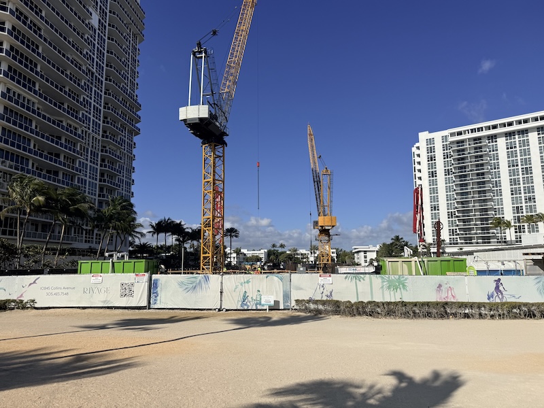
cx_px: 272
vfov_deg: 56.8
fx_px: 377
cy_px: 204
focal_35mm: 24
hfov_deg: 71.6
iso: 80
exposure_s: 1/11905
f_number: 1.78
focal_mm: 6.76
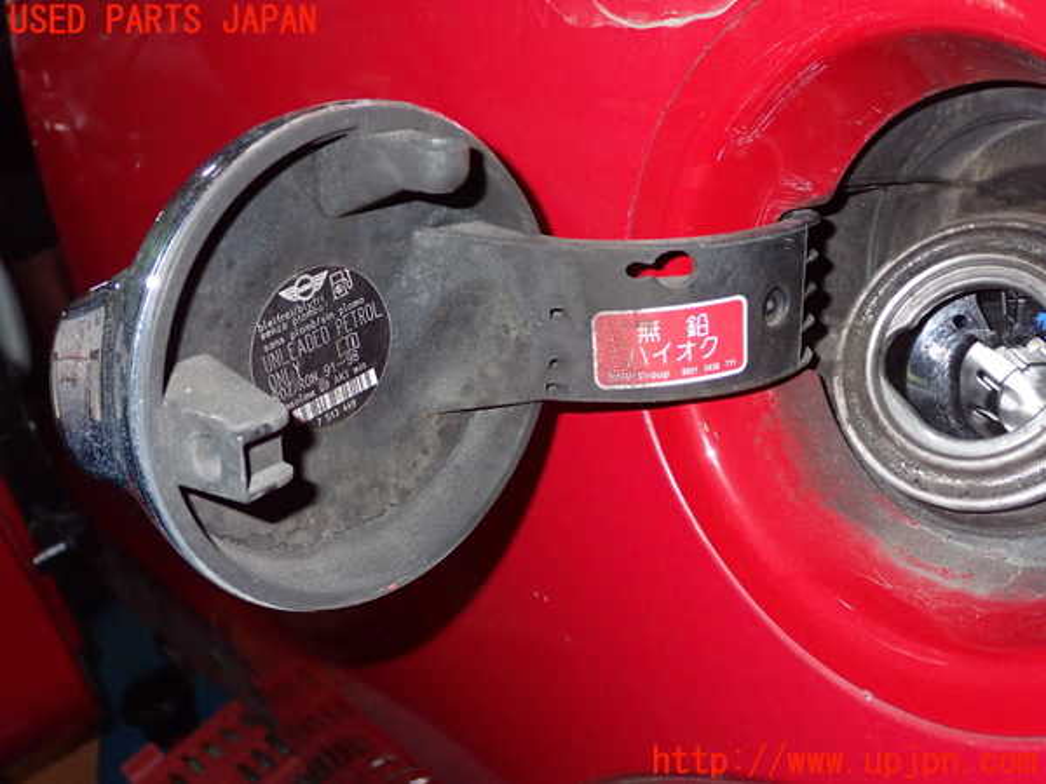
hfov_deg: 42.9
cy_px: 392
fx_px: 1330
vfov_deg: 32.9
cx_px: 523
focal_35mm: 44
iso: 800
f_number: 9
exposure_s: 1/40
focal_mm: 7.84
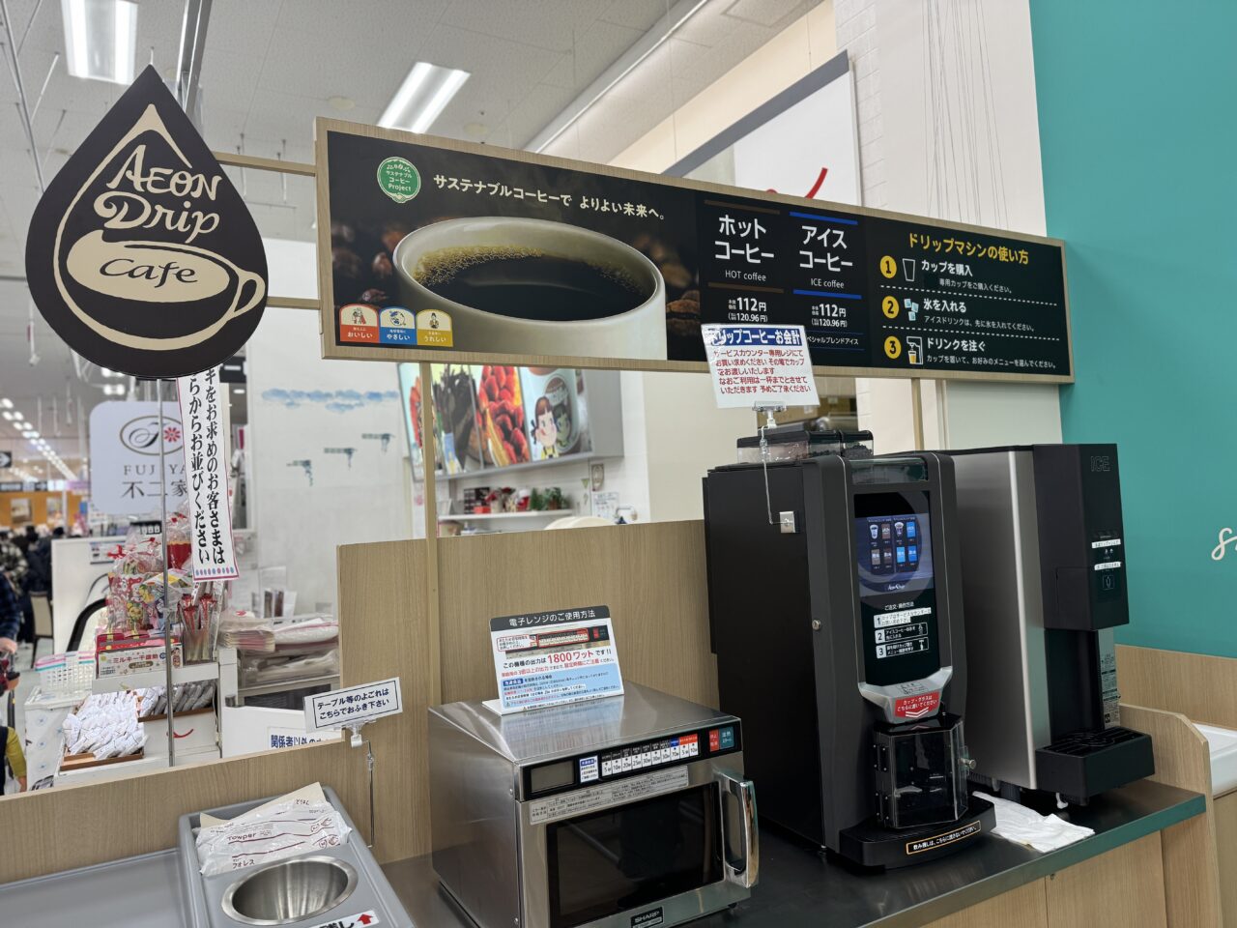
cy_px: 464
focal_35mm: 24
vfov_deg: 56.8
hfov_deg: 71.6
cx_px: 618
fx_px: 858
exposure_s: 1/100
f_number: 1.78
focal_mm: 6.76
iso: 100
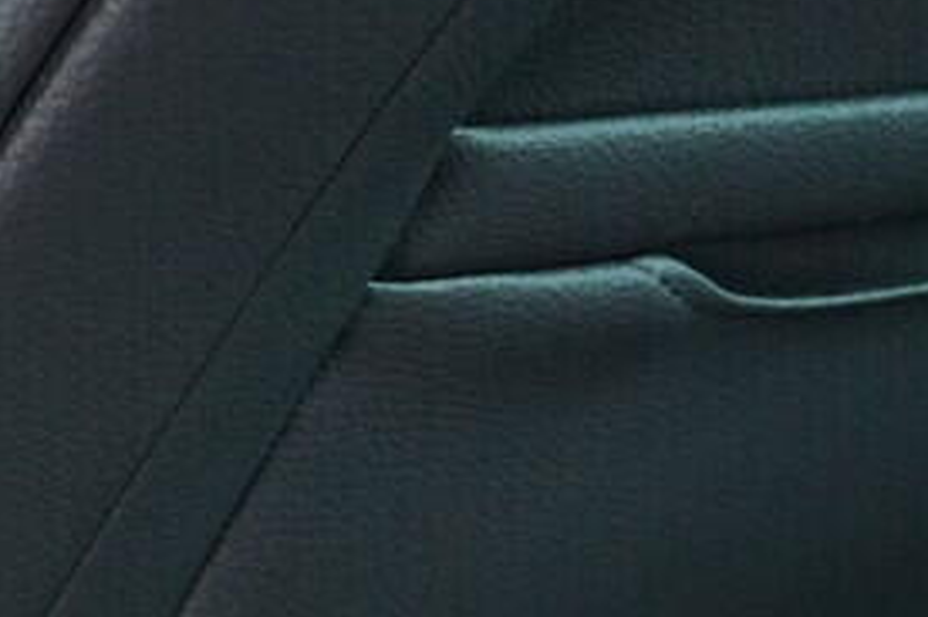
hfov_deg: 14.0
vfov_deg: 9.7
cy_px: 1124
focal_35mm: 134
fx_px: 3452
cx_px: -604
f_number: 2.8
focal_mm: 24
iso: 2500
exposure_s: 1/40
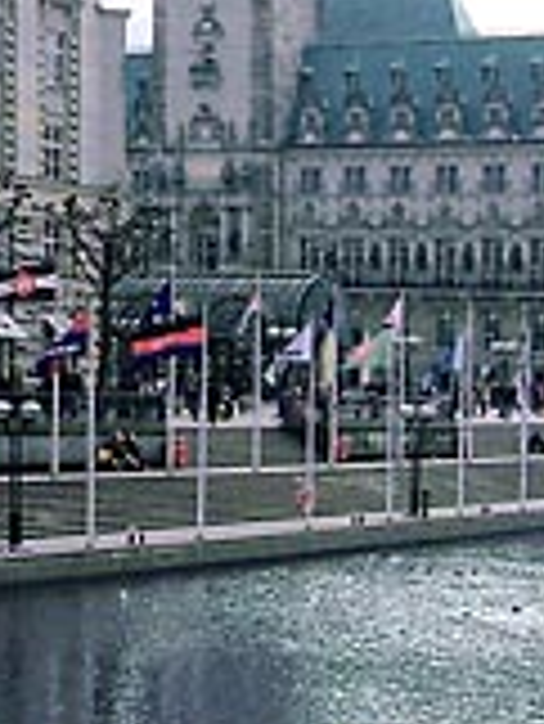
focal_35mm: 89
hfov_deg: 16.2
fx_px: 1862
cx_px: -38
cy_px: 121
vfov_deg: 21.7
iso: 64
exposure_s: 1/640
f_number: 4
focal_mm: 6.3
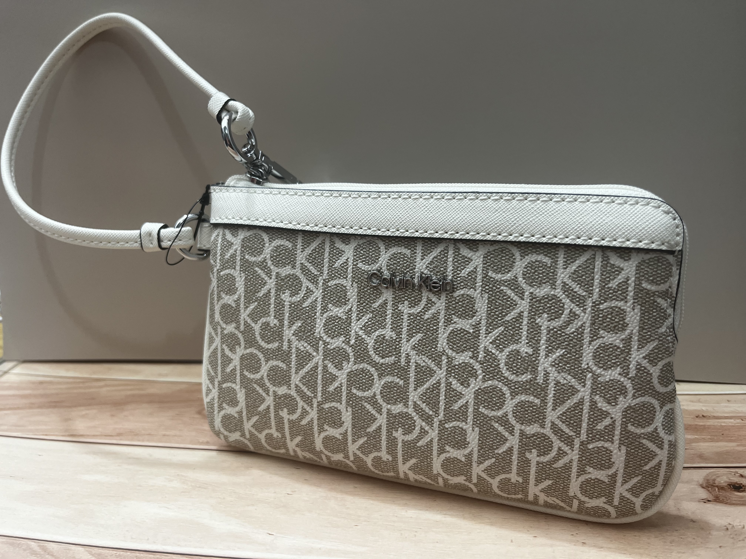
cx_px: 373
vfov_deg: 53.1
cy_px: 280
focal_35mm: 26
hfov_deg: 67.3
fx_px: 560
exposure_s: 1/120
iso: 125
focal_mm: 5.1
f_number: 1.6
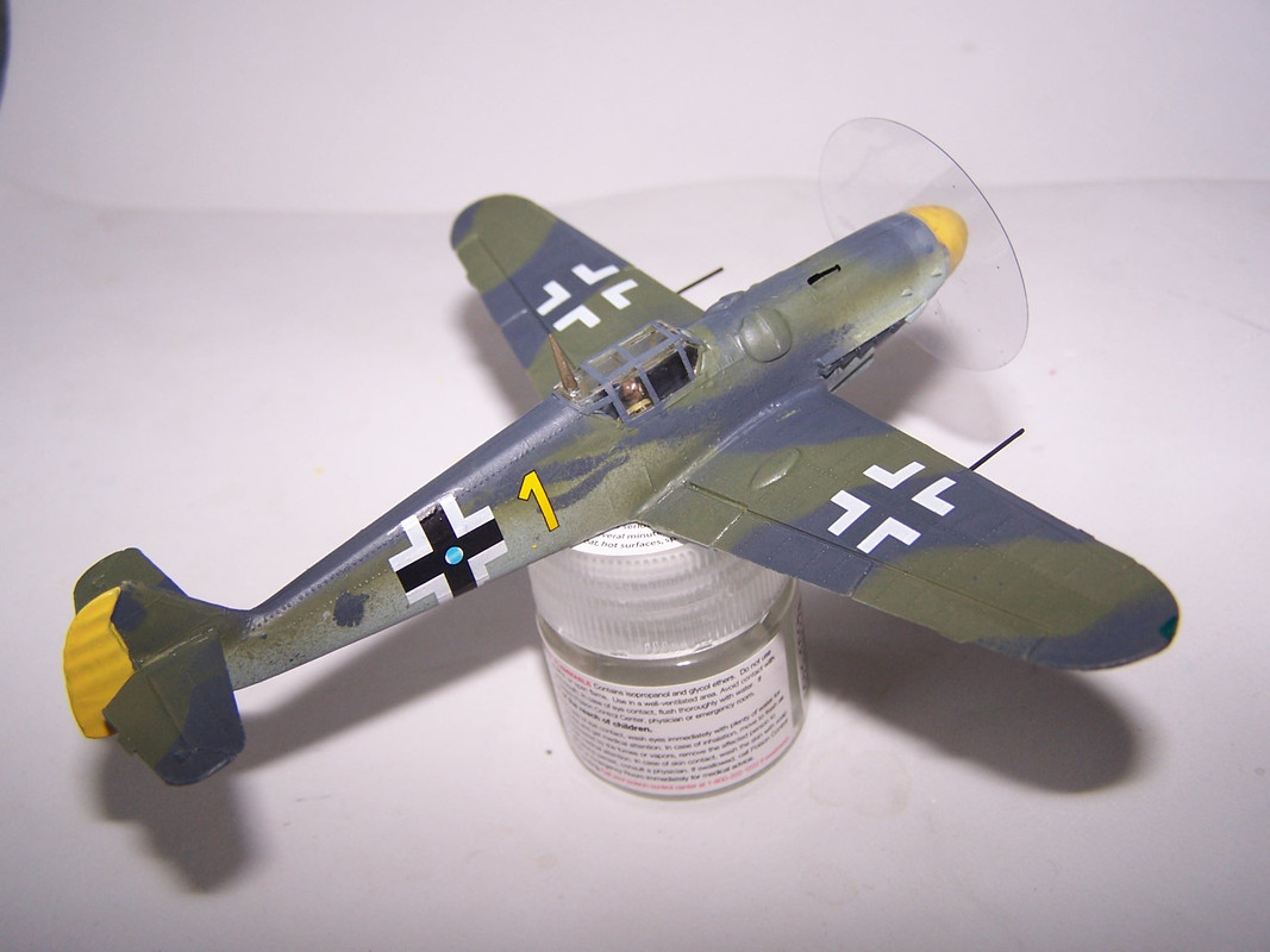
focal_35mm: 38
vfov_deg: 37.7
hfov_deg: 49.0
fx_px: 1394
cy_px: 476
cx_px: 635
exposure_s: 1/60
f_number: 2.8
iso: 80
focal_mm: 6.3
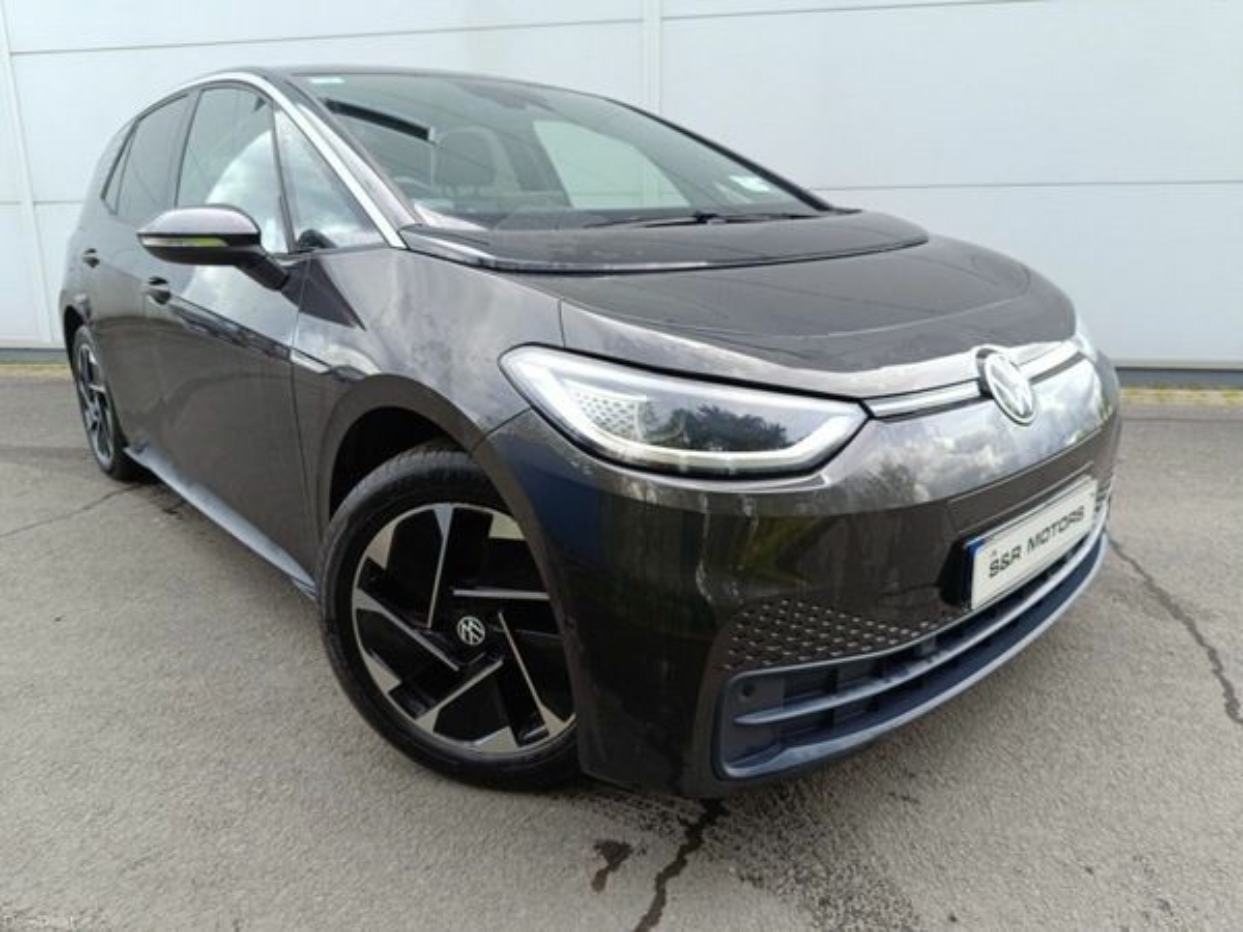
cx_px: 622
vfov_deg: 56.8
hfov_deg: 71.6
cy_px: 466
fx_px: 862
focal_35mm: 24
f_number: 1.88
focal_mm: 5.59
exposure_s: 1/125
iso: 52
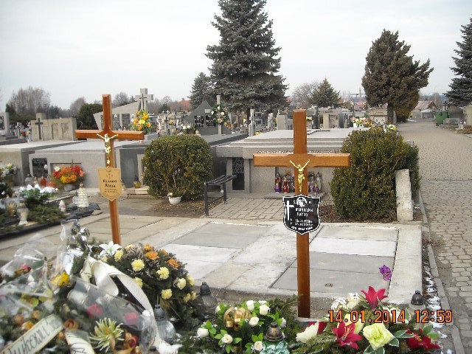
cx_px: 236
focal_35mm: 35
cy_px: 177
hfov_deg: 52.6
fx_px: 477
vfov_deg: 40.7
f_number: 2.8
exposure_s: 1/228
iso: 64
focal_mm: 5.7
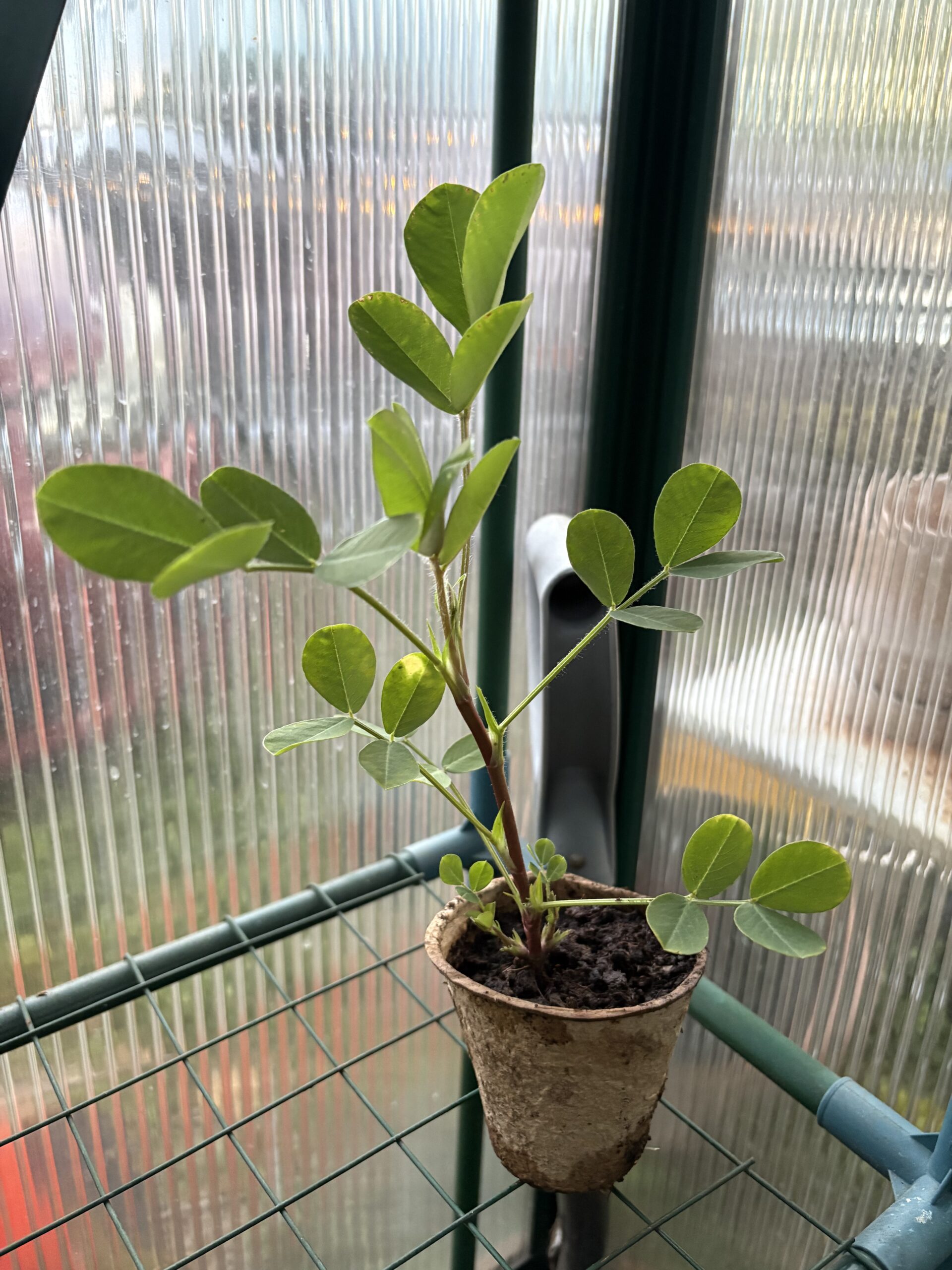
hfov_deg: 53.1
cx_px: 476
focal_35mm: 26
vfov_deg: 67.3
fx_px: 953
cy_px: 635
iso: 400
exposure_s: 1/60
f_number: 1.6
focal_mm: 5.96
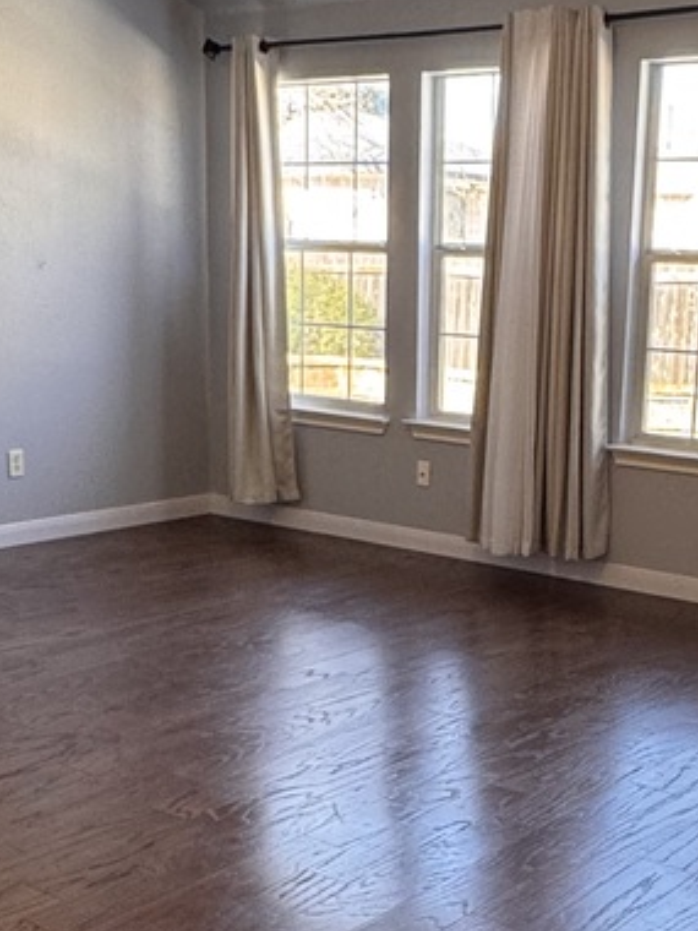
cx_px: 460
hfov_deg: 27.4
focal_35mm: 53
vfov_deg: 35.8
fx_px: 1425
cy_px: 632
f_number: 2.2
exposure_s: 1/120
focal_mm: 2.22
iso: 250
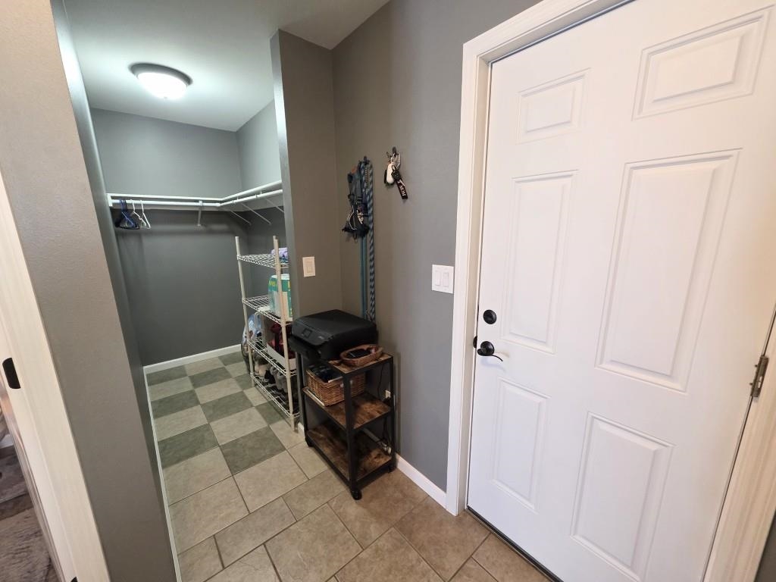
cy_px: 291
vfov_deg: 89.9
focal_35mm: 13
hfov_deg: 106.2
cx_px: 388
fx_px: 291
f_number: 1.9
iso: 320
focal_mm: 2.2
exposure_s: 1/60
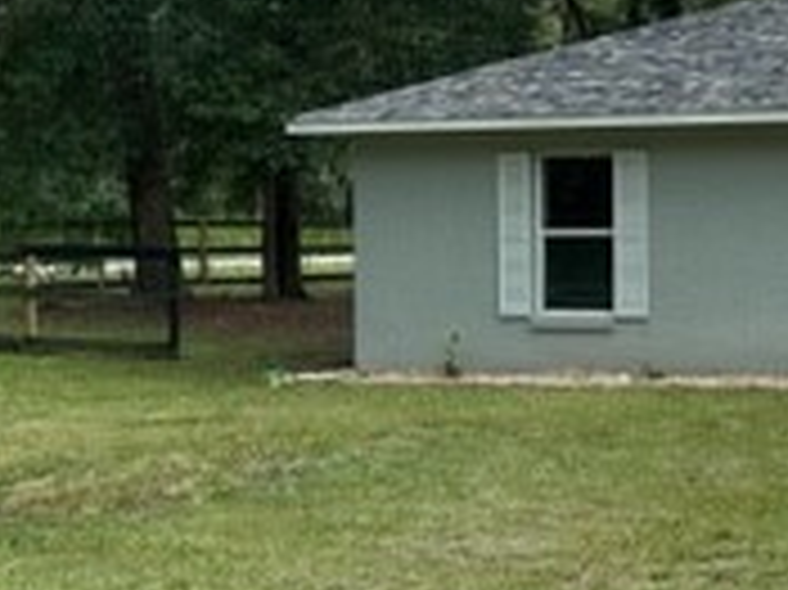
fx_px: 2161
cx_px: 950
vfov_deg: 15.5
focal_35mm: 95
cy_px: 216
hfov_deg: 19.4
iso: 50
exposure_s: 1/705
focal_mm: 5.7
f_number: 1.5
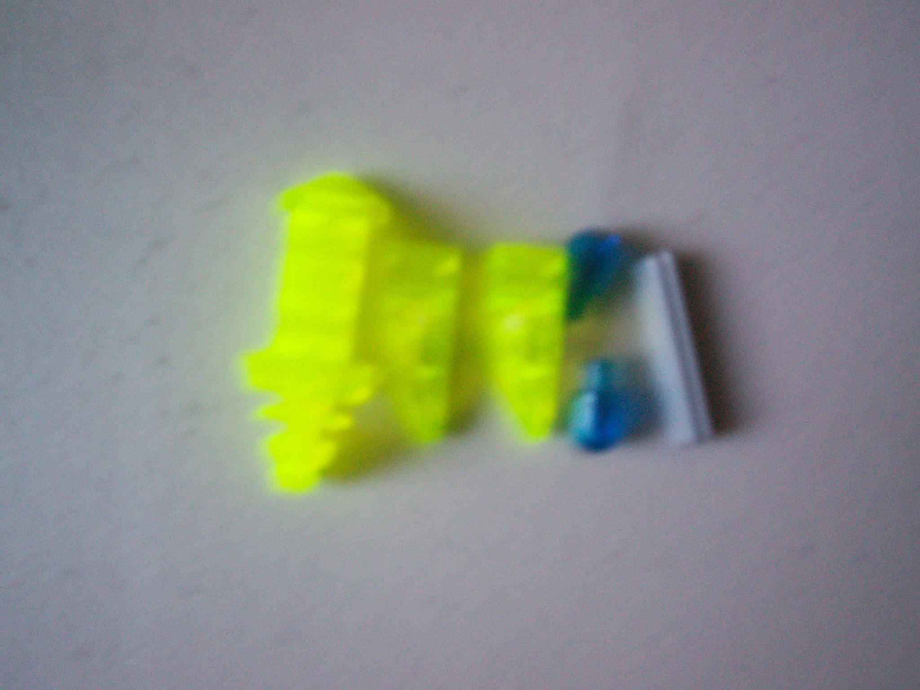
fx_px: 957
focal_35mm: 36
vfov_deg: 39.7
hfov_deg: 51.4
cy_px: 345
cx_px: 460
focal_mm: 5.9
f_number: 4.5
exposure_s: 1/9.56
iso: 200
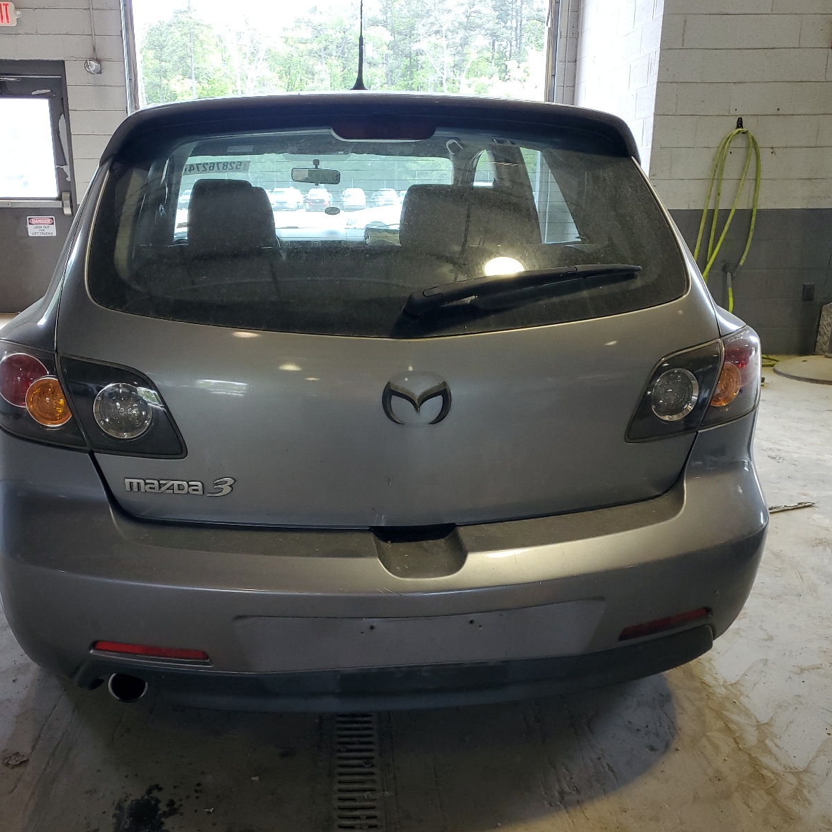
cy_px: 420
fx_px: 843
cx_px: 367
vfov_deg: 52.5
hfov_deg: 52.4
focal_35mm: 31
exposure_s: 1/120
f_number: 1.5
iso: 84
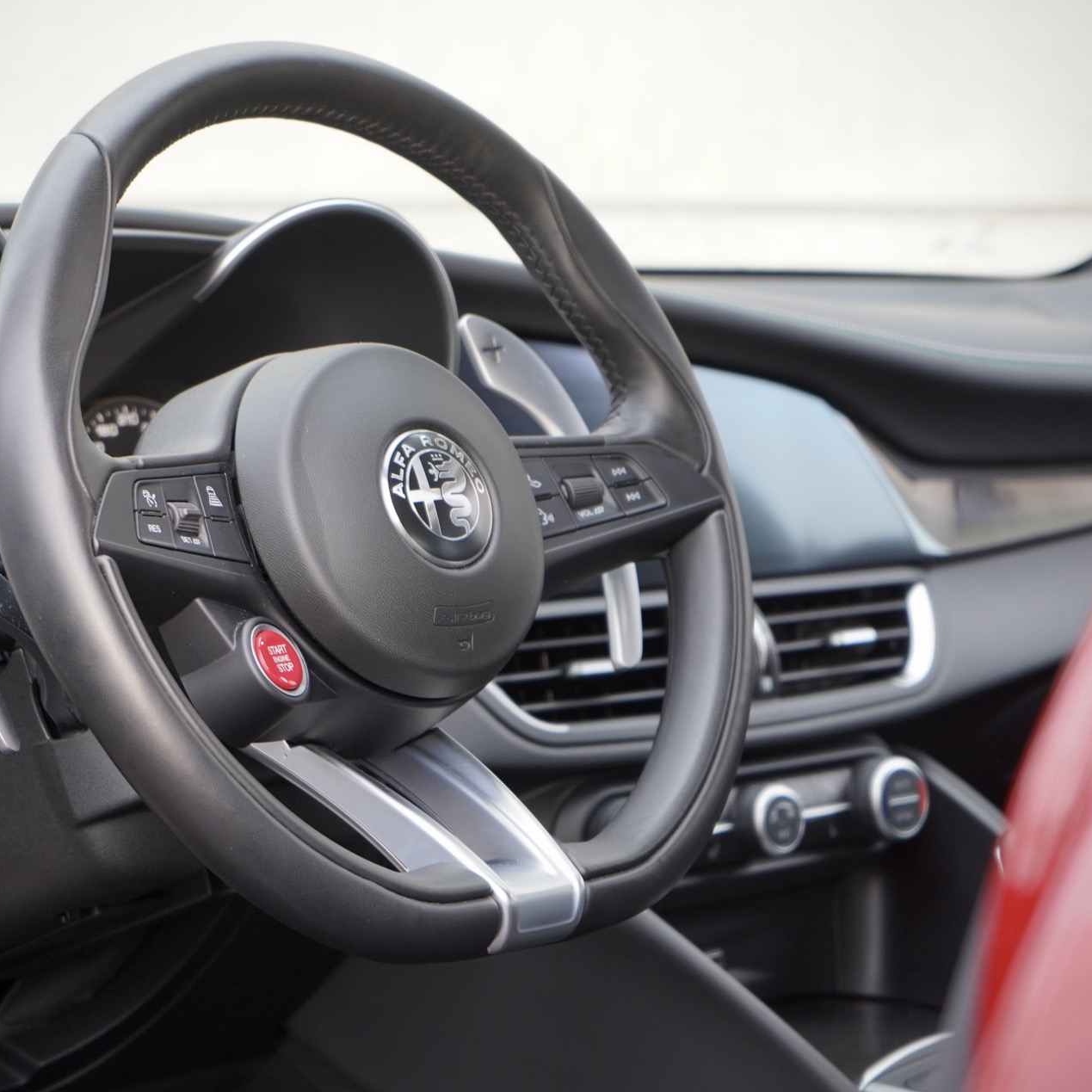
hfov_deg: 19.3
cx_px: 453
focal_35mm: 90
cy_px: 542
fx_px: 3212
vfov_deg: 19.3
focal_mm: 70
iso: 800
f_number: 5.6
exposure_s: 1/80
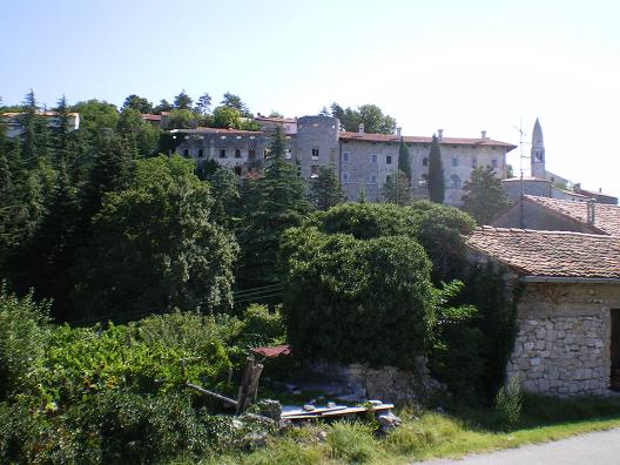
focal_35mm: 38
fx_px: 681
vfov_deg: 37.7
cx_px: 310
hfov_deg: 49.0
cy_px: 232
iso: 64
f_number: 4.6
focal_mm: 6.3
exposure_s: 1/200
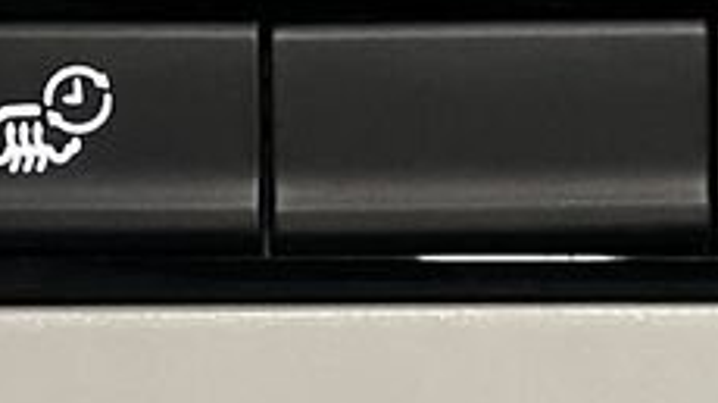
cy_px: 34
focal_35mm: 148
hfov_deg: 14.5
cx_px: 465
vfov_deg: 8.2
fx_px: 2816
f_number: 1.5
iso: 500
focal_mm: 5.7
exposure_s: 1/50
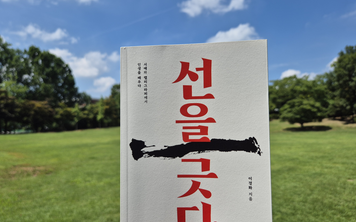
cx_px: 175
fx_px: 243
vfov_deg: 49.3
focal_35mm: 25
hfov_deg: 72.5
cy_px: 116
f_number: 1.8
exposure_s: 1/3112
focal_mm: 5.4
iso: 25
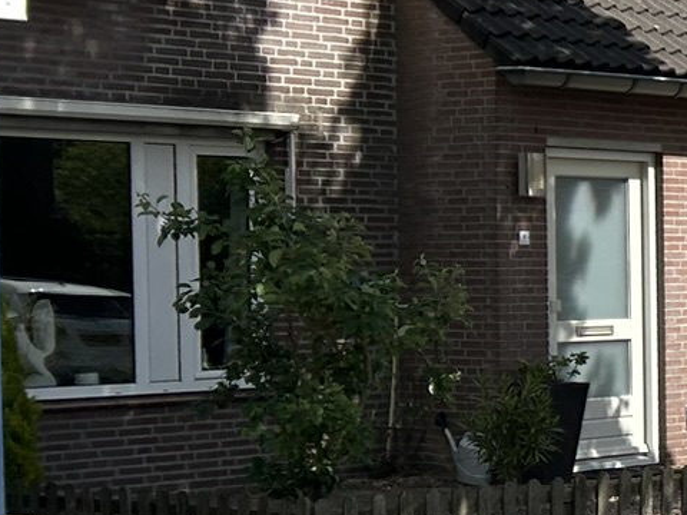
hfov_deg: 14.7
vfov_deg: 13.3
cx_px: 1354
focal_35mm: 111
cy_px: 305
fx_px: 2203
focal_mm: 5.7
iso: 50
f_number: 1.5
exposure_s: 1/3704
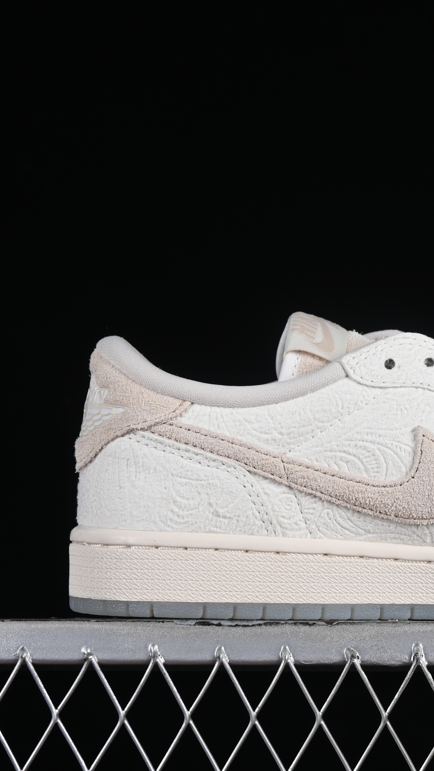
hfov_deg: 10.2
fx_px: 2414
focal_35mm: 118
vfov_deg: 18.2
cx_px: 468
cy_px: 386
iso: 160
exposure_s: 1/80
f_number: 8
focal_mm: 50
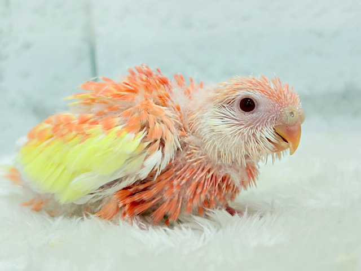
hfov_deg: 36.8
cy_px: 136
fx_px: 542
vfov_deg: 28.0
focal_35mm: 52
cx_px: 180
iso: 50
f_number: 1.6
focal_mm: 5.96
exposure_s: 1/100
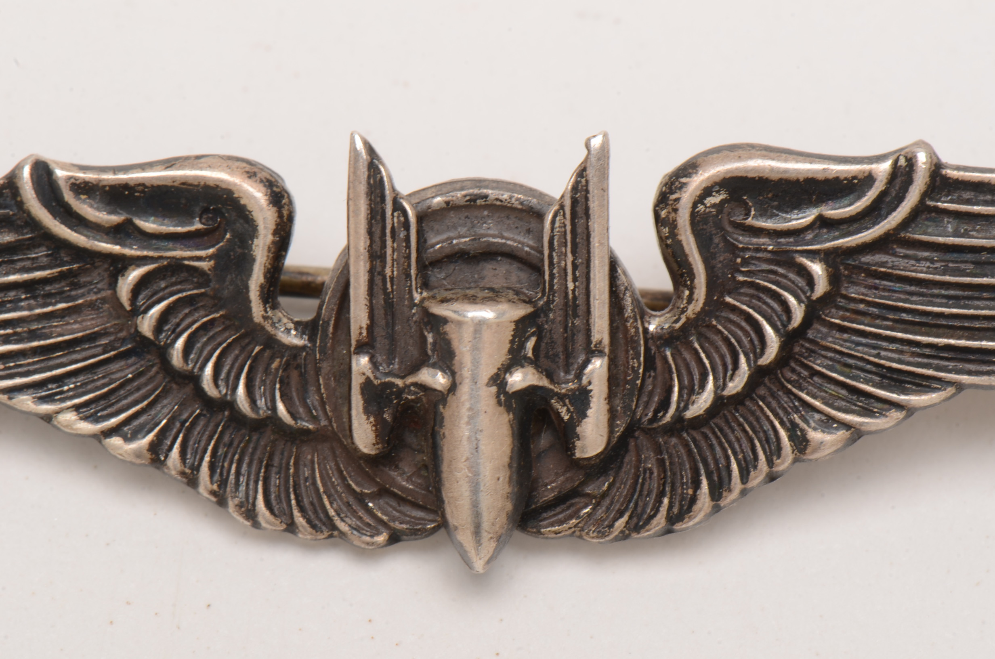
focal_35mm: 128
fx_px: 3517
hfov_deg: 16.1
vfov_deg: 10.7
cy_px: 330
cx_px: 498
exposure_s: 1/125
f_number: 25
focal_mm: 85
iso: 100
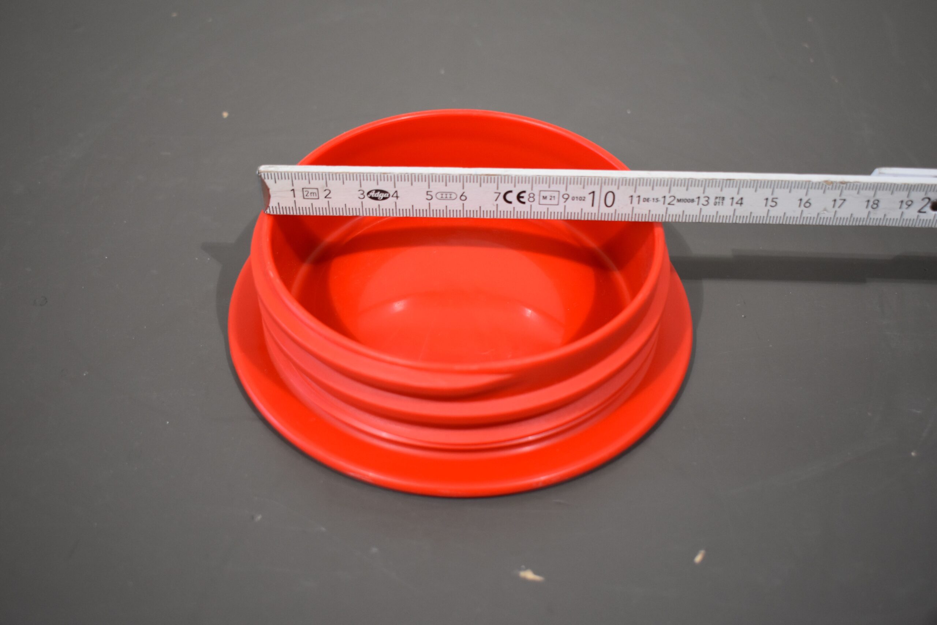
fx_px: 1093
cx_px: 468
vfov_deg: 31.9
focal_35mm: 42
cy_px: 312
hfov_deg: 46.4
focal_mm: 28
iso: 800
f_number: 4.2
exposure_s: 1/200
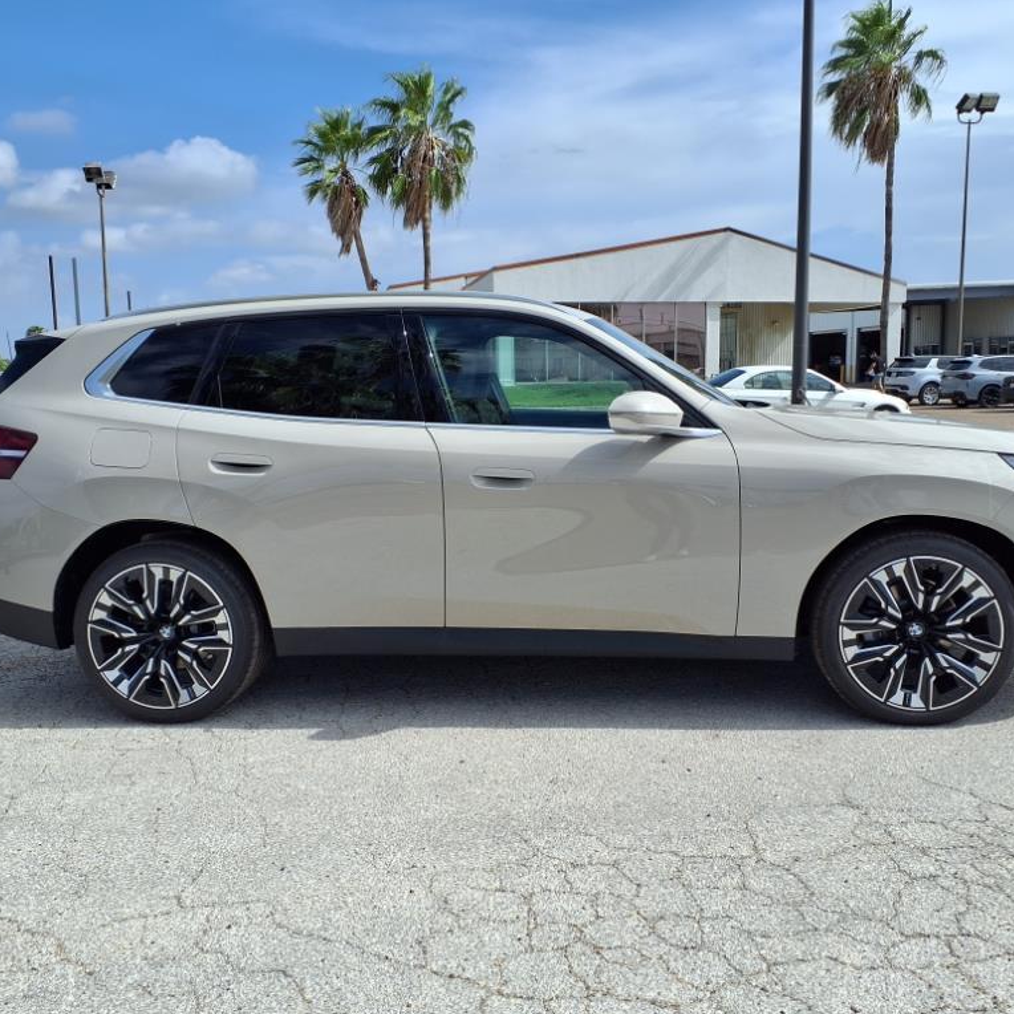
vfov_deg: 51.1
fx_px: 1061
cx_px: 552
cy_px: 507
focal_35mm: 32
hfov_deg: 51.0
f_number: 1.9
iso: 40
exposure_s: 1/2000
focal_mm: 3.58
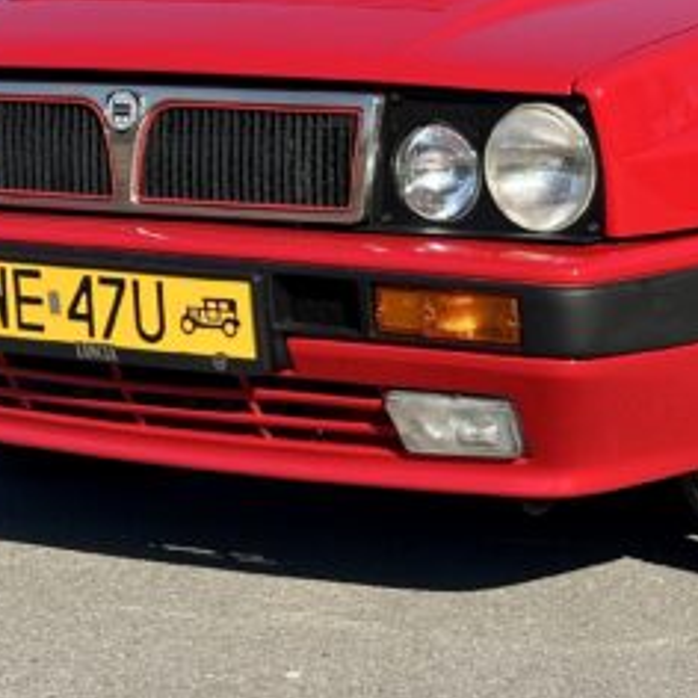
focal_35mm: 138
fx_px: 3148
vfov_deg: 12.5
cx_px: 665
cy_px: 38
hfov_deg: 12.5
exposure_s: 1/3155
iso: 64
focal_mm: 6.86
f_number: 1.78
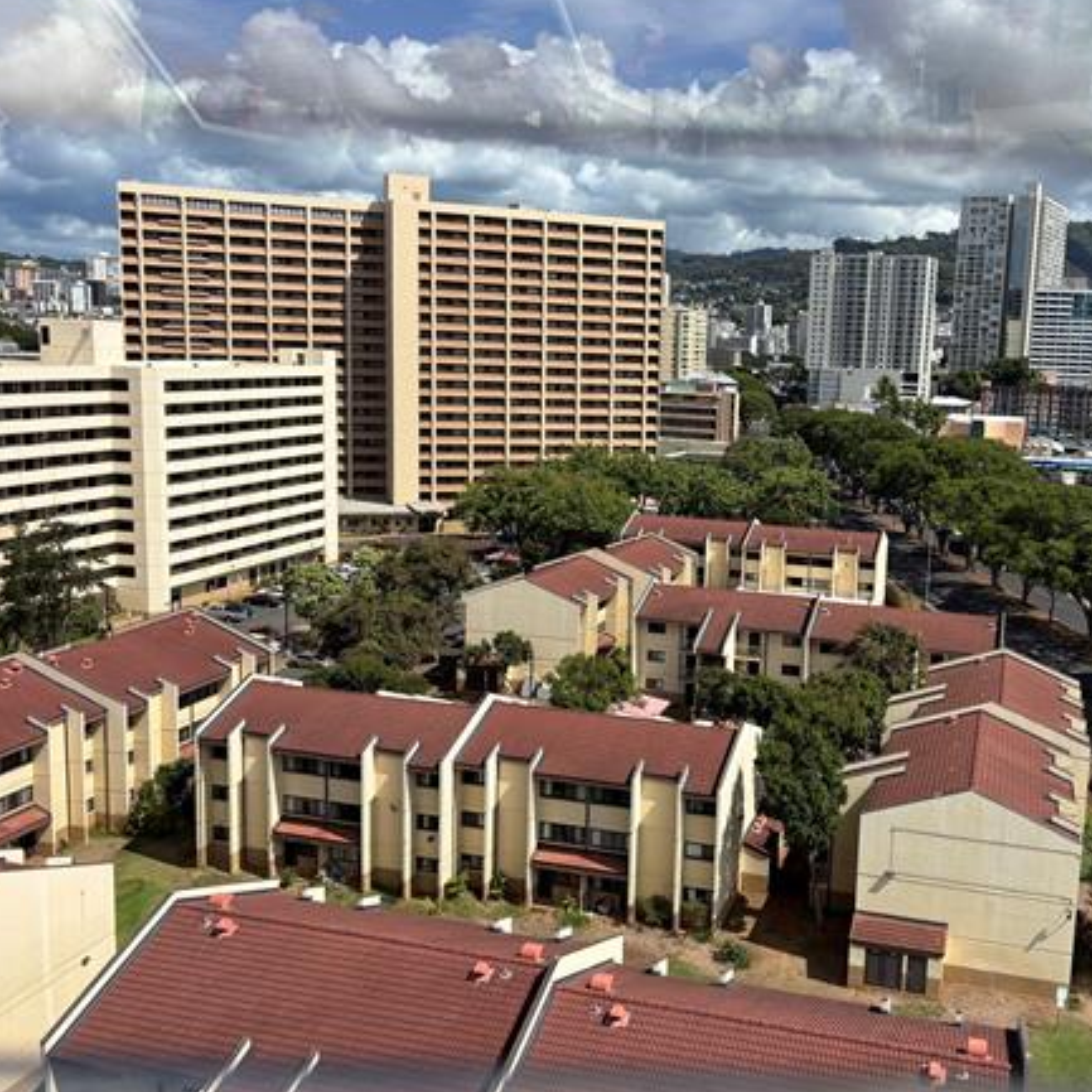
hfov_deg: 47.8
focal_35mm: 34
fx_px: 1213
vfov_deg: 48.4
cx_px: 706
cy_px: 532
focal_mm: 5.96
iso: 50
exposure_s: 1/4425
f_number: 1.6
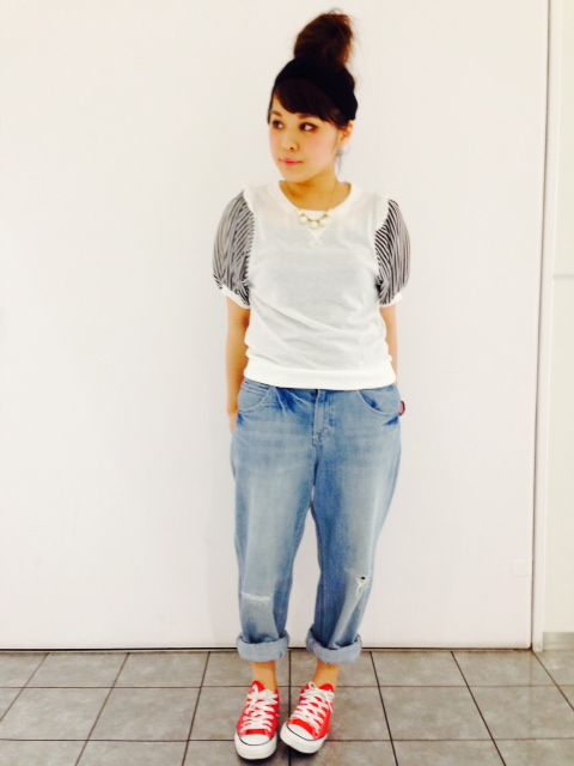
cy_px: 383
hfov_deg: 42.9
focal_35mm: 33
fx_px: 730
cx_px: 287
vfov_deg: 55.4
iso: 125
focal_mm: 4.12
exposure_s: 1/20
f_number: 2.4
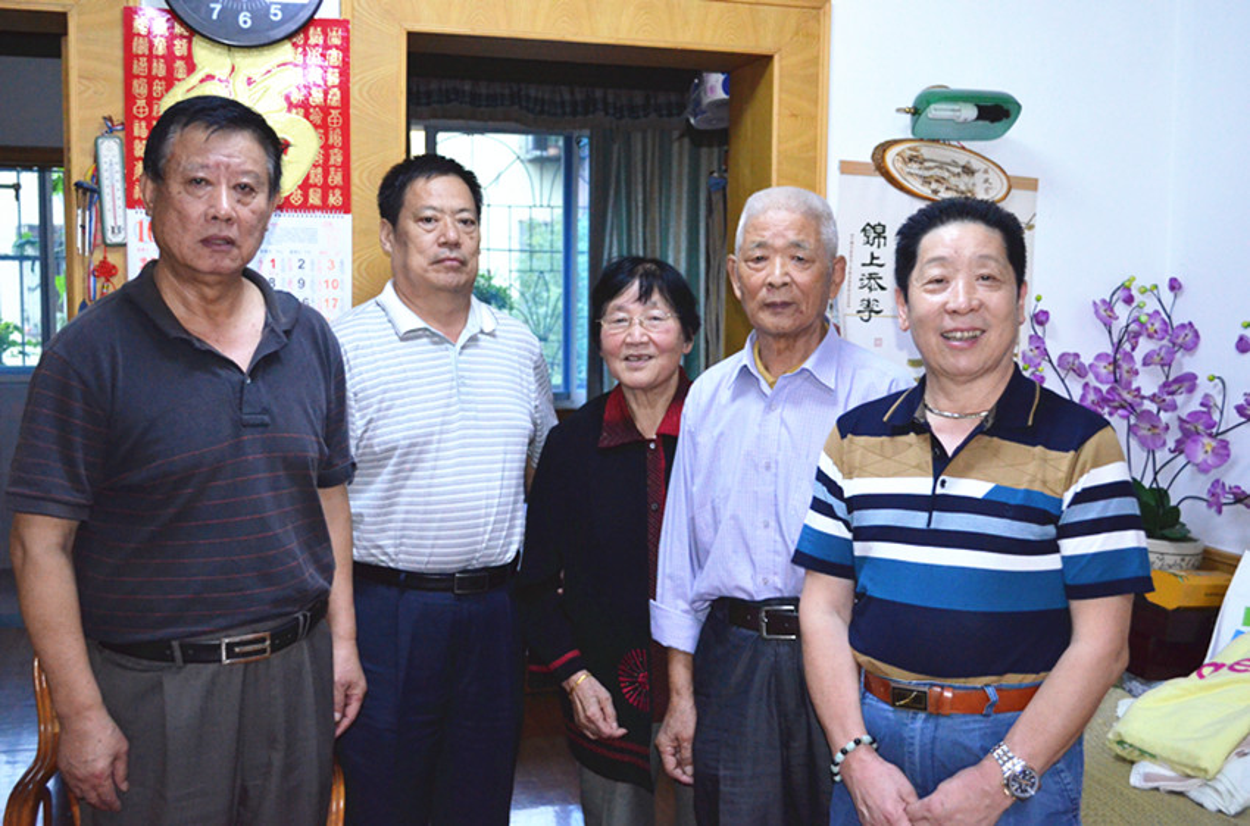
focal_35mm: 42
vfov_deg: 31.7
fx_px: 1455
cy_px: 413
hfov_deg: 46.5
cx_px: 625
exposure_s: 1/60
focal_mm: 28
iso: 3200
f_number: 4.5
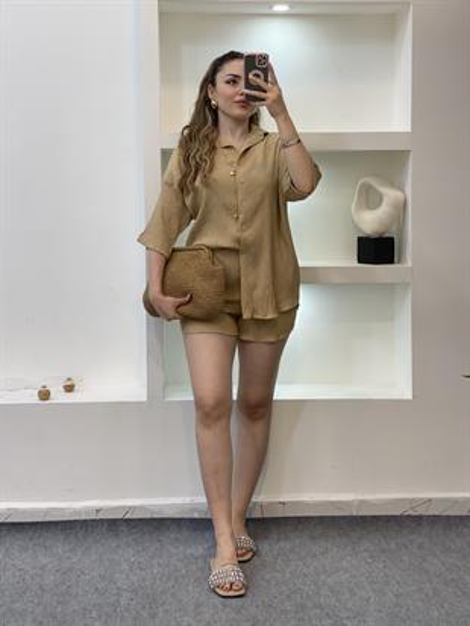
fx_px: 941
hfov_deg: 28.0
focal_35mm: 52
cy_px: 313
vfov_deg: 36.8
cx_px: 235
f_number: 2
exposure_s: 1/100
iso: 80
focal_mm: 6
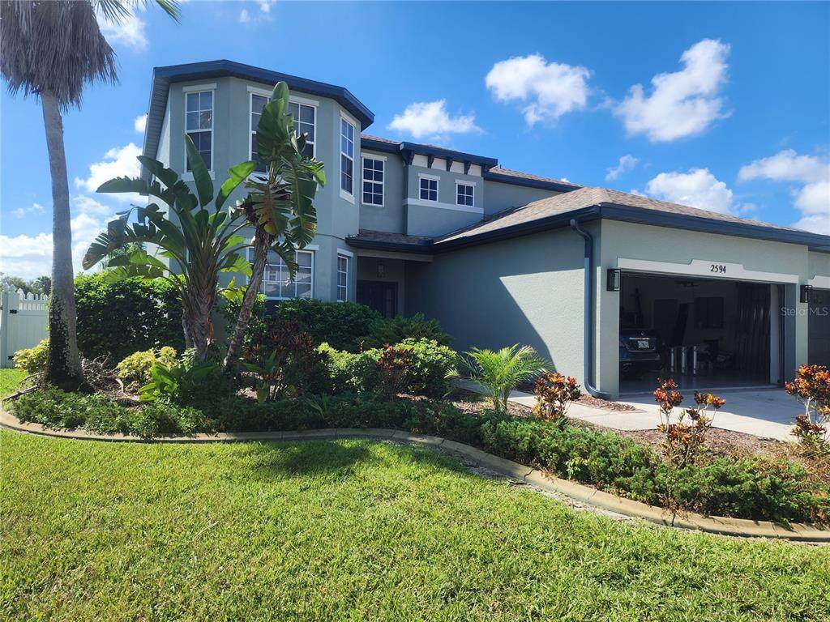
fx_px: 551
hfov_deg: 73.9
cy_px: 311
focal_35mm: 23
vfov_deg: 58.9
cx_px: 415
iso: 12
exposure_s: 1/767
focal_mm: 6.4
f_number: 1.8
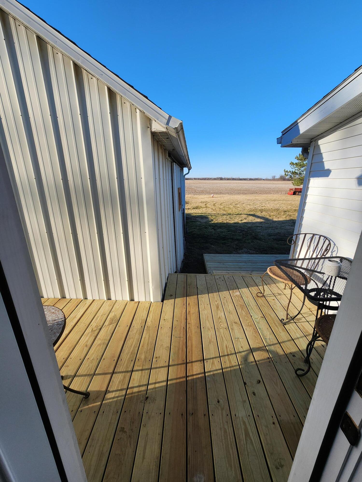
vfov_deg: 106.2
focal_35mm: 13
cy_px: 241
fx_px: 181
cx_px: 181
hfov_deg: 89.9
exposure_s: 1/978
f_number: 2.2
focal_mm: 2.2
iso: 50
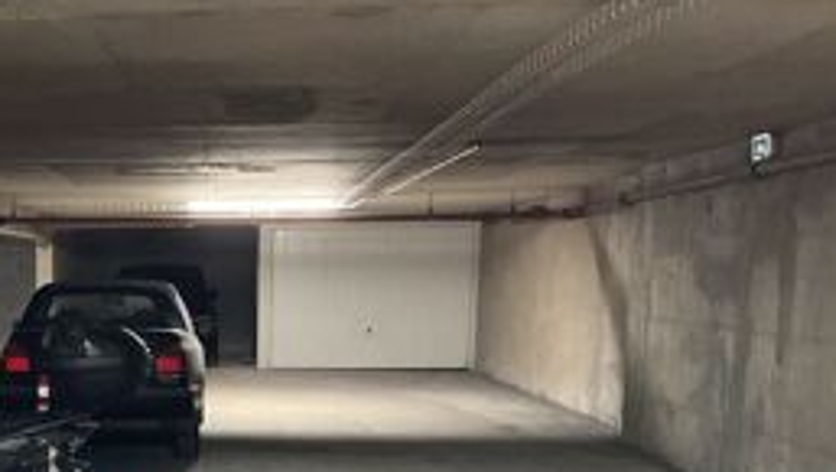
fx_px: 1309
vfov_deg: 19.8
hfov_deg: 33.7
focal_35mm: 59
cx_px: 94
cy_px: 475
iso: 320
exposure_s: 1/33
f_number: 1.8
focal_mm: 3
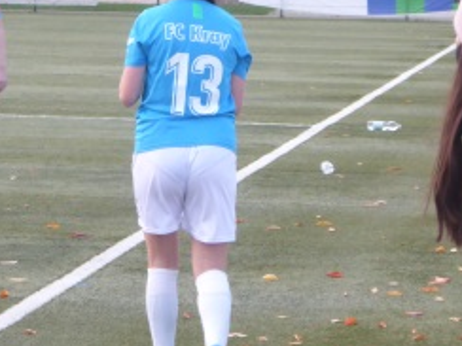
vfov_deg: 4.0
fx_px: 4925
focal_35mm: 369
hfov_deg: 5.4
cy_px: 93
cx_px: 116
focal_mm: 35.8
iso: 400
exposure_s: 1/50
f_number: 5.6
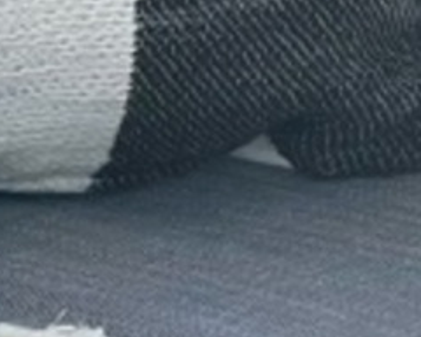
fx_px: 5271
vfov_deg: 3.6
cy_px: -205
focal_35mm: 423
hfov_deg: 4.6
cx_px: 439
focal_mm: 6
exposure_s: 1/372
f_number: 2
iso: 32
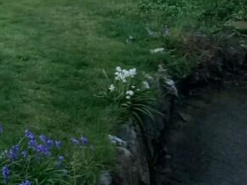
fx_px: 321
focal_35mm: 45
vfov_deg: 27.0
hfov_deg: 31.8
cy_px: -57
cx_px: -77
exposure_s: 1/100
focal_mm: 1.13
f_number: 2.2
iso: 50
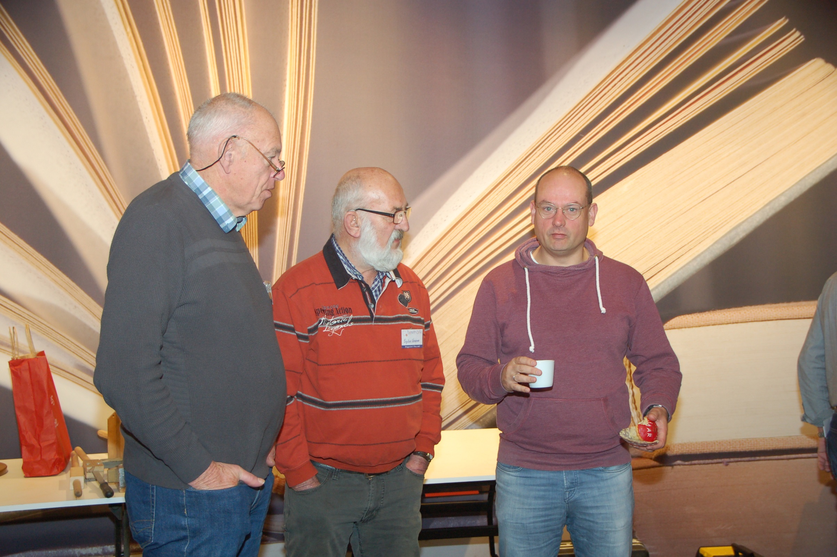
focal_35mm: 51
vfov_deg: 26.4
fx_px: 1185
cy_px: 278
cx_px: 418
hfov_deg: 38.9
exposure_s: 1/60
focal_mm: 34
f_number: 4.5
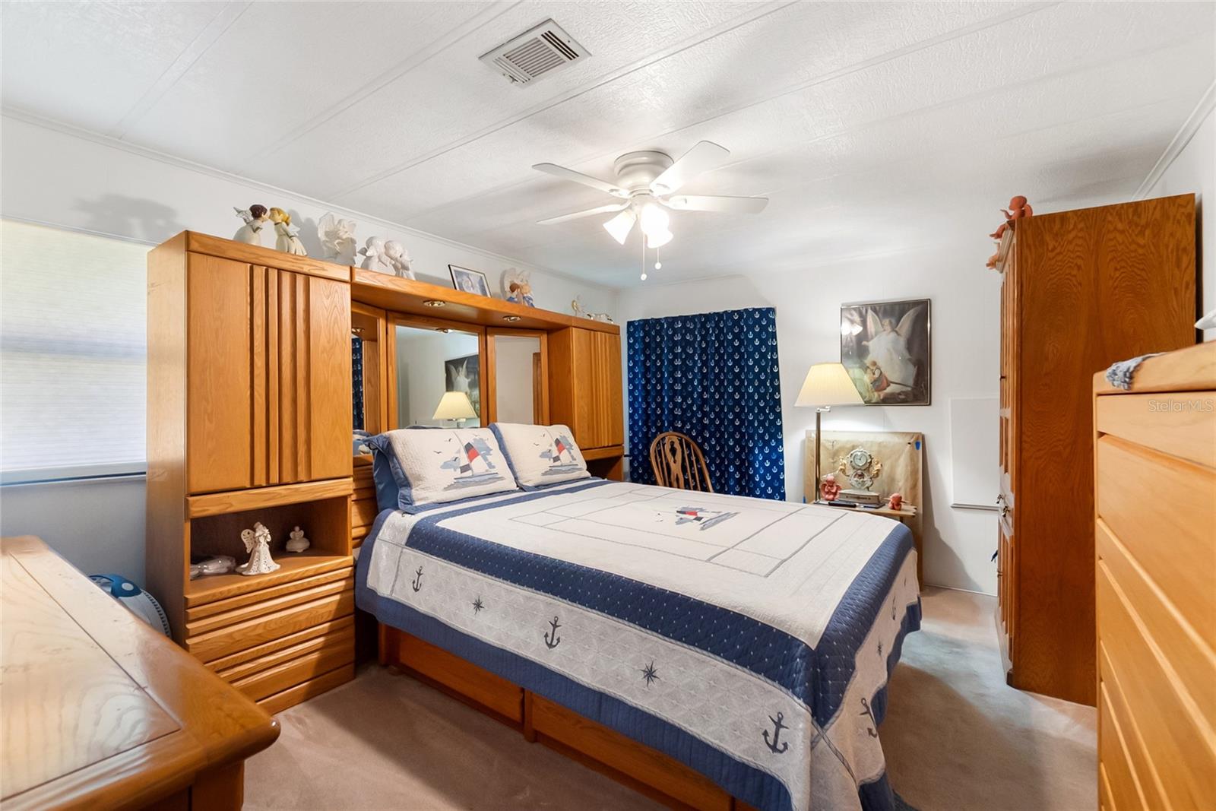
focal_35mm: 15
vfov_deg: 77.3
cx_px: 608
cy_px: 406
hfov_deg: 100.4
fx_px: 507
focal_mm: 10
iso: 800
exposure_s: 1/30
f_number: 4
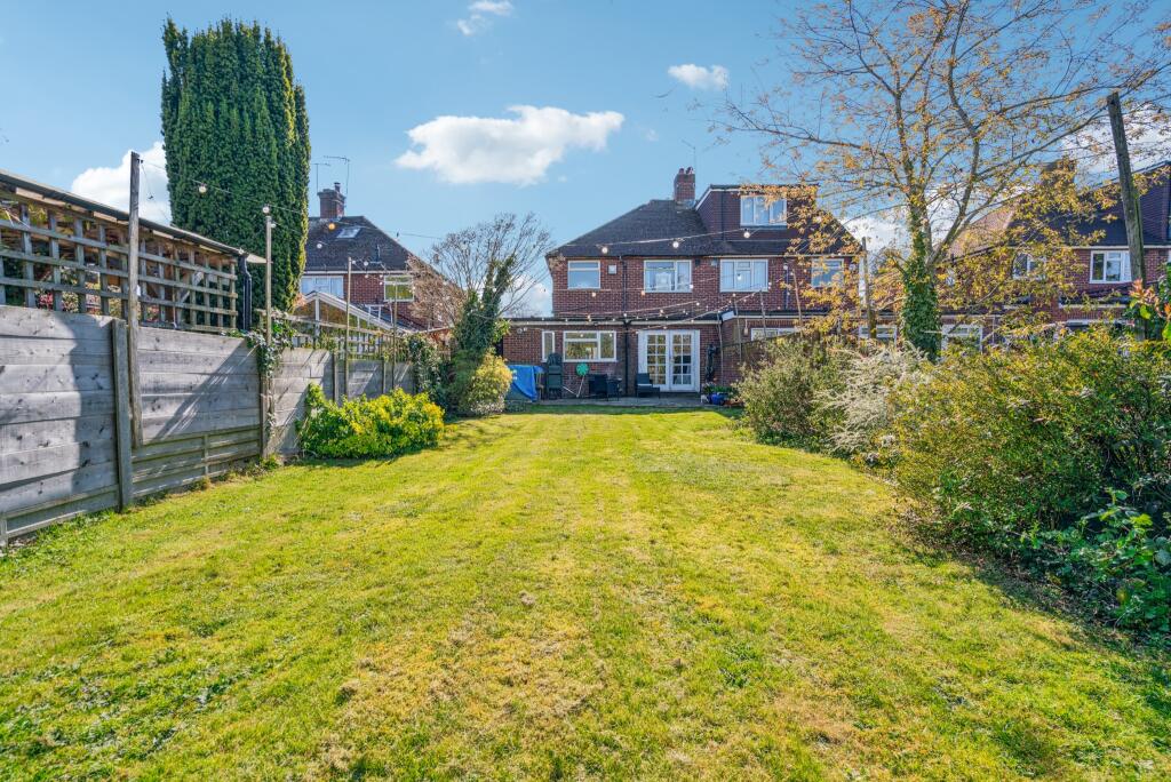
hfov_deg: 96.7
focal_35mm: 16
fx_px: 521
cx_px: 586
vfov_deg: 73.8
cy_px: 391
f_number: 9
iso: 640
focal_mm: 16
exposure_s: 1/160
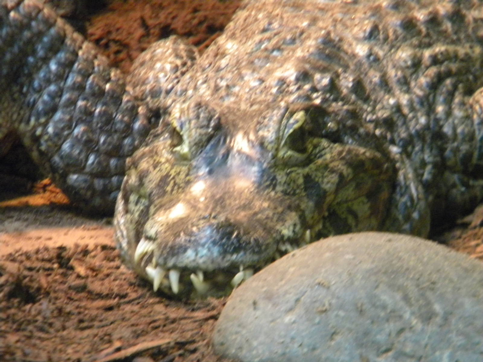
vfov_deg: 3.6
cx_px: 242
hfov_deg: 4.8
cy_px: 181
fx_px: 5777
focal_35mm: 414
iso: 800
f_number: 5.4
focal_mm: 75
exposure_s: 1/29.2
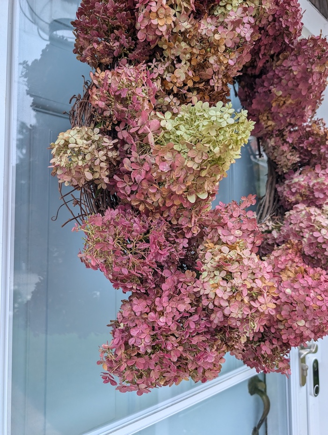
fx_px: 302
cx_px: 164
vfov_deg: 71.5
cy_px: 218
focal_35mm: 24
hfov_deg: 57.0
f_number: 1.68
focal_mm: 6.9
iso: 308
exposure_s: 1/139
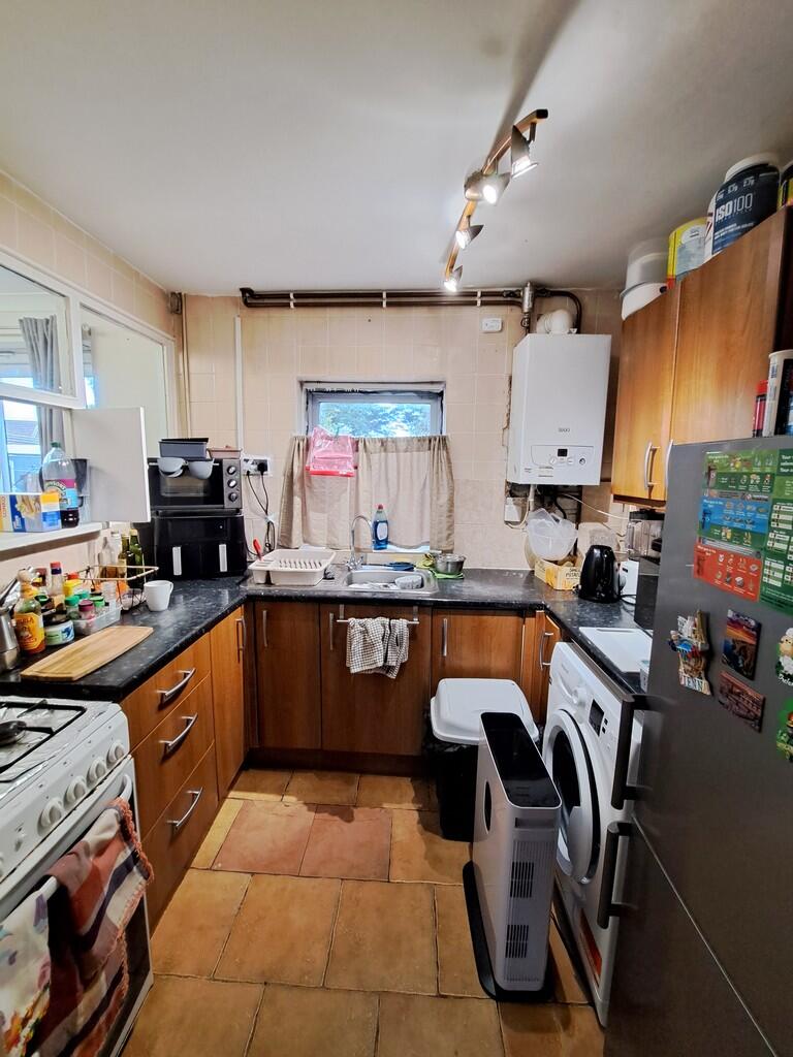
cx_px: 396
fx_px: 397
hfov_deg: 89.9
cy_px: 528
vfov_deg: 106.2
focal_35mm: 13
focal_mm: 1.74
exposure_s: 1/33
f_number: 2.2
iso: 200
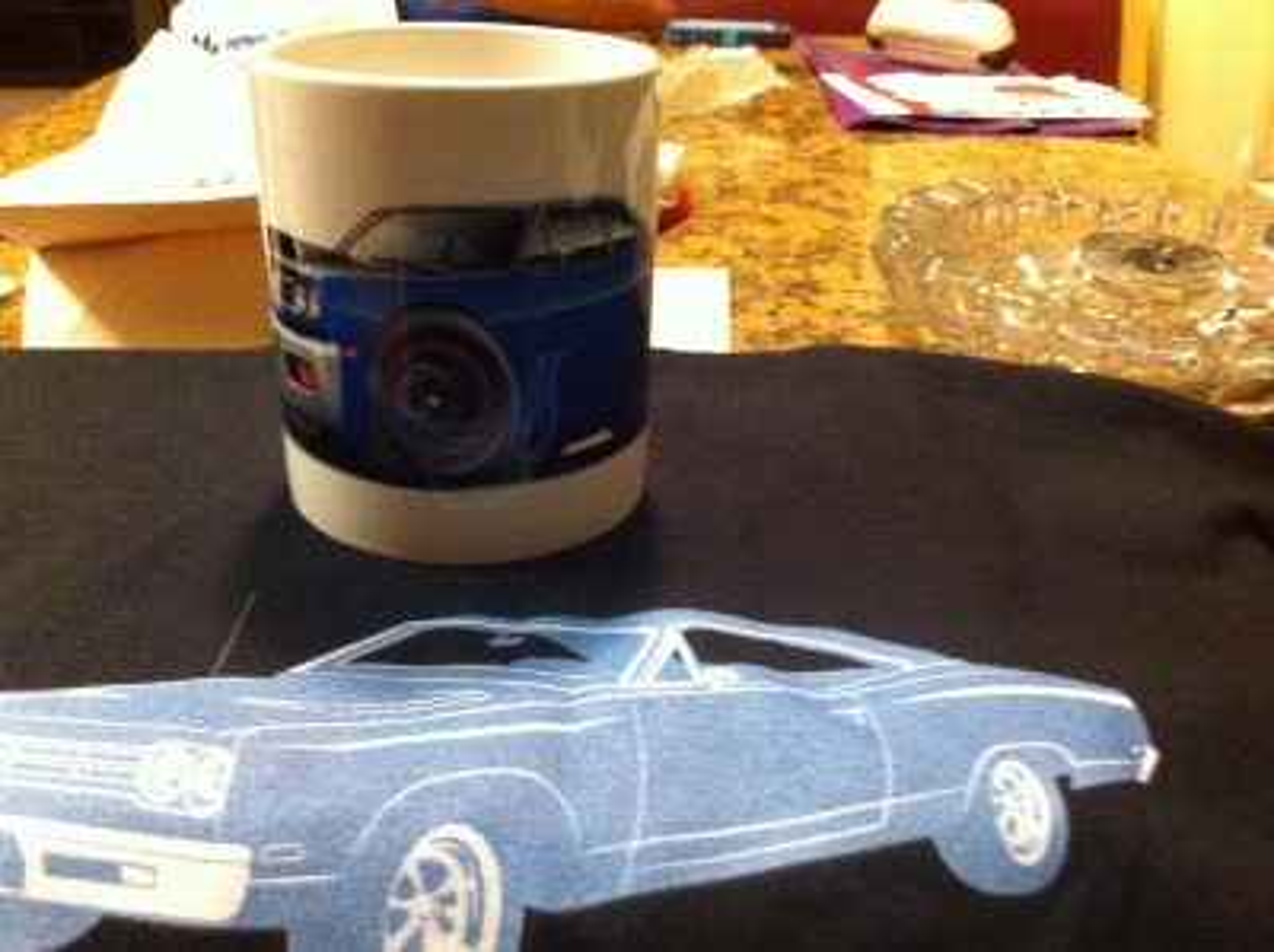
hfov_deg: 52.7
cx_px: 637
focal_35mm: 35
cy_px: 476
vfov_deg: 40.6
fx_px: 1287
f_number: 2.8
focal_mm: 3.9
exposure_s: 1/15
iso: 1000
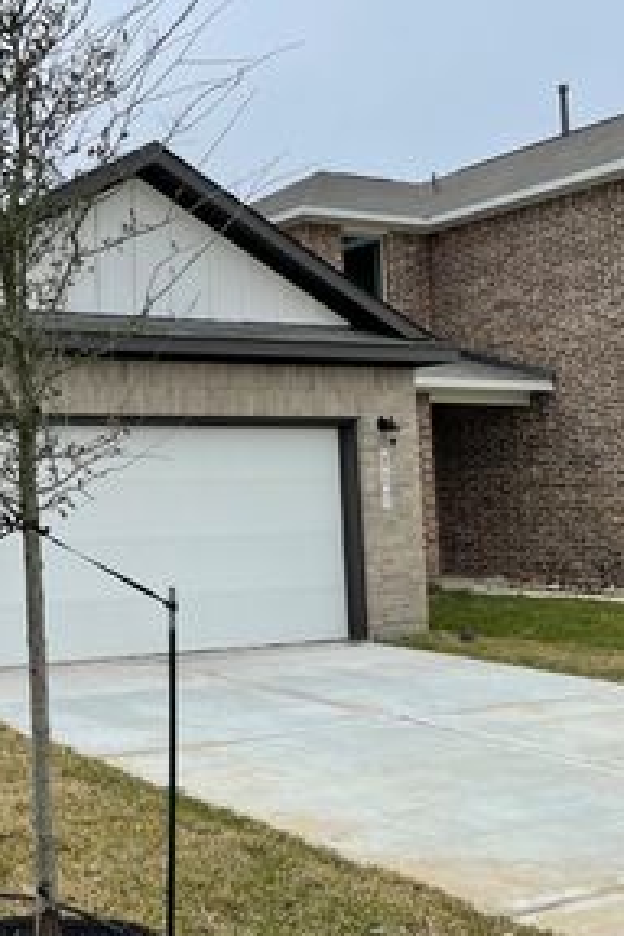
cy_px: 401
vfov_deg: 41.8
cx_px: 0
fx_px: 1222
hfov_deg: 27.1
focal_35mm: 47
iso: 32
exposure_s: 1/1770
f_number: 1.6
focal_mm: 4.2
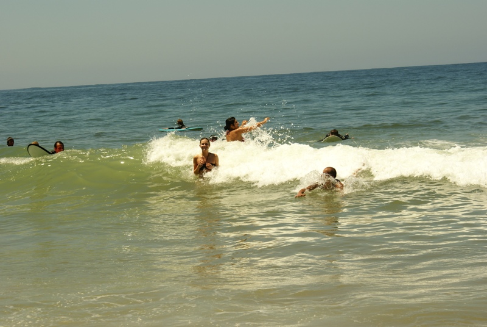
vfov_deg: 13.1
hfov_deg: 19.4
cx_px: 244
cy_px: 164
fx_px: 1422
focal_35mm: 105
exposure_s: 1/320
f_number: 9
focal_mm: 70
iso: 100
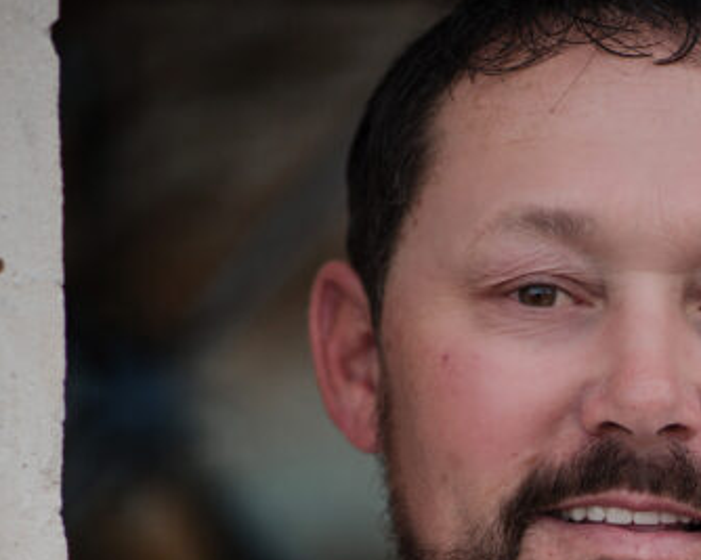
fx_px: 5082
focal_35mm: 245
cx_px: 716
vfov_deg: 6.2
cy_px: 940
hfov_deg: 7.9
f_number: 2.2
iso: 125
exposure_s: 1/640
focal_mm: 85
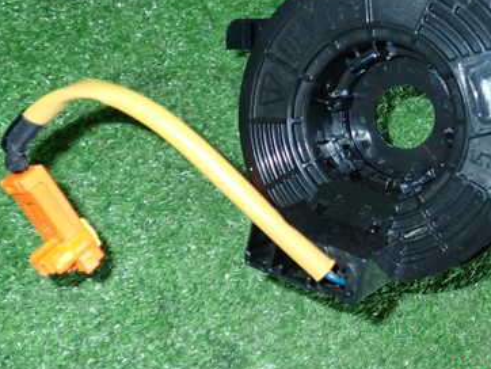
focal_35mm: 53
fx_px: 752
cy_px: 96
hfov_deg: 35.5
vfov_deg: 27.2
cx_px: 355
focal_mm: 5.79
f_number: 7.1
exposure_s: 1/30
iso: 320
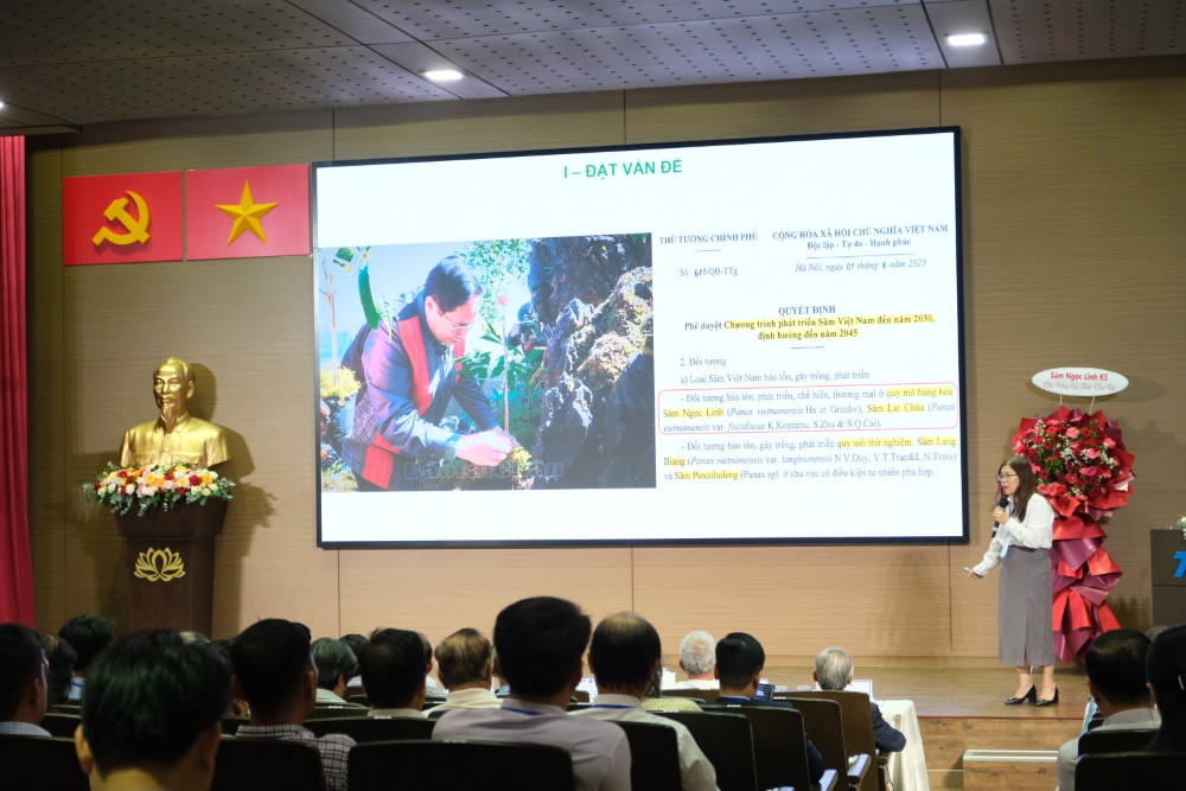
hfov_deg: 32.9
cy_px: 396
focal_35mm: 61
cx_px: 593
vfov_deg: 22.3
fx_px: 2010
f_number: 4
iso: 1000
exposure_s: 1/80
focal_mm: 40.7
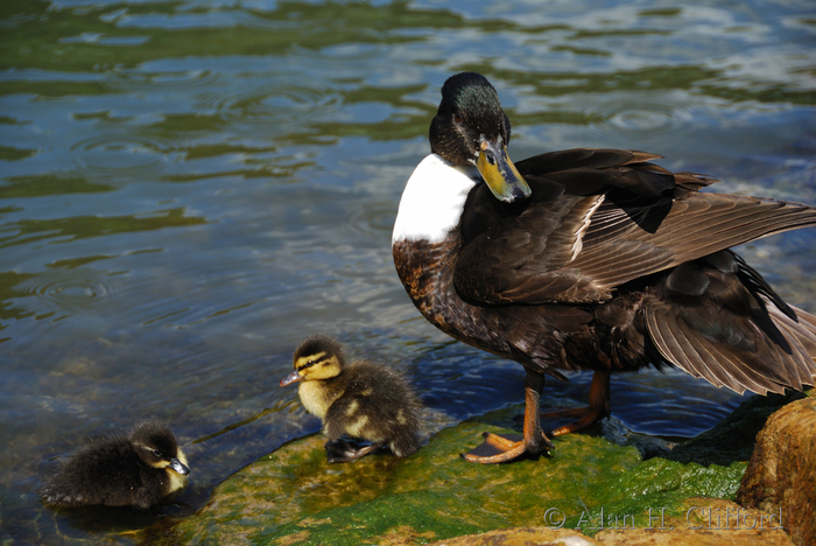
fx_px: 2790
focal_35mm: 123
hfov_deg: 16.6
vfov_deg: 11.2
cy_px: 273
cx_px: 408
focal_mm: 82
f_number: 5.3
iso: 100
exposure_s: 1/400
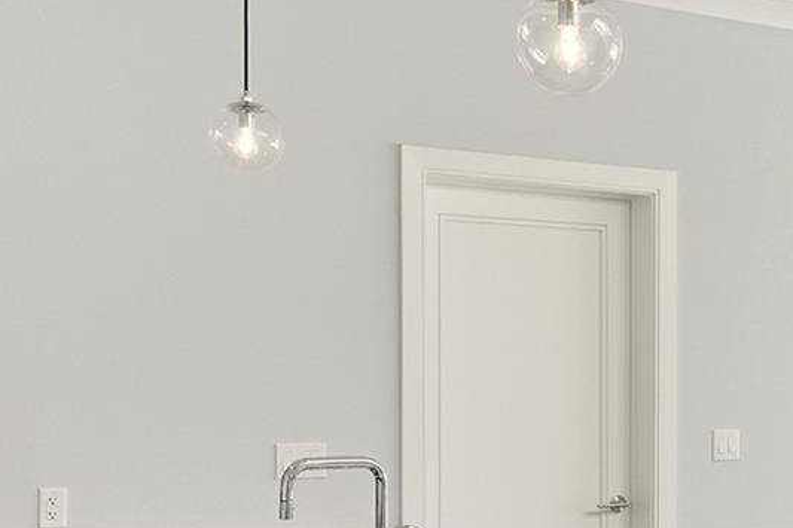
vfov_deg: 18.6
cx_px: 893
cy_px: 346
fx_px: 1607
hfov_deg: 25.5
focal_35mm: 73
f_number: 9
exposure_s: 1/160
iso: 250
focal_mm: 19
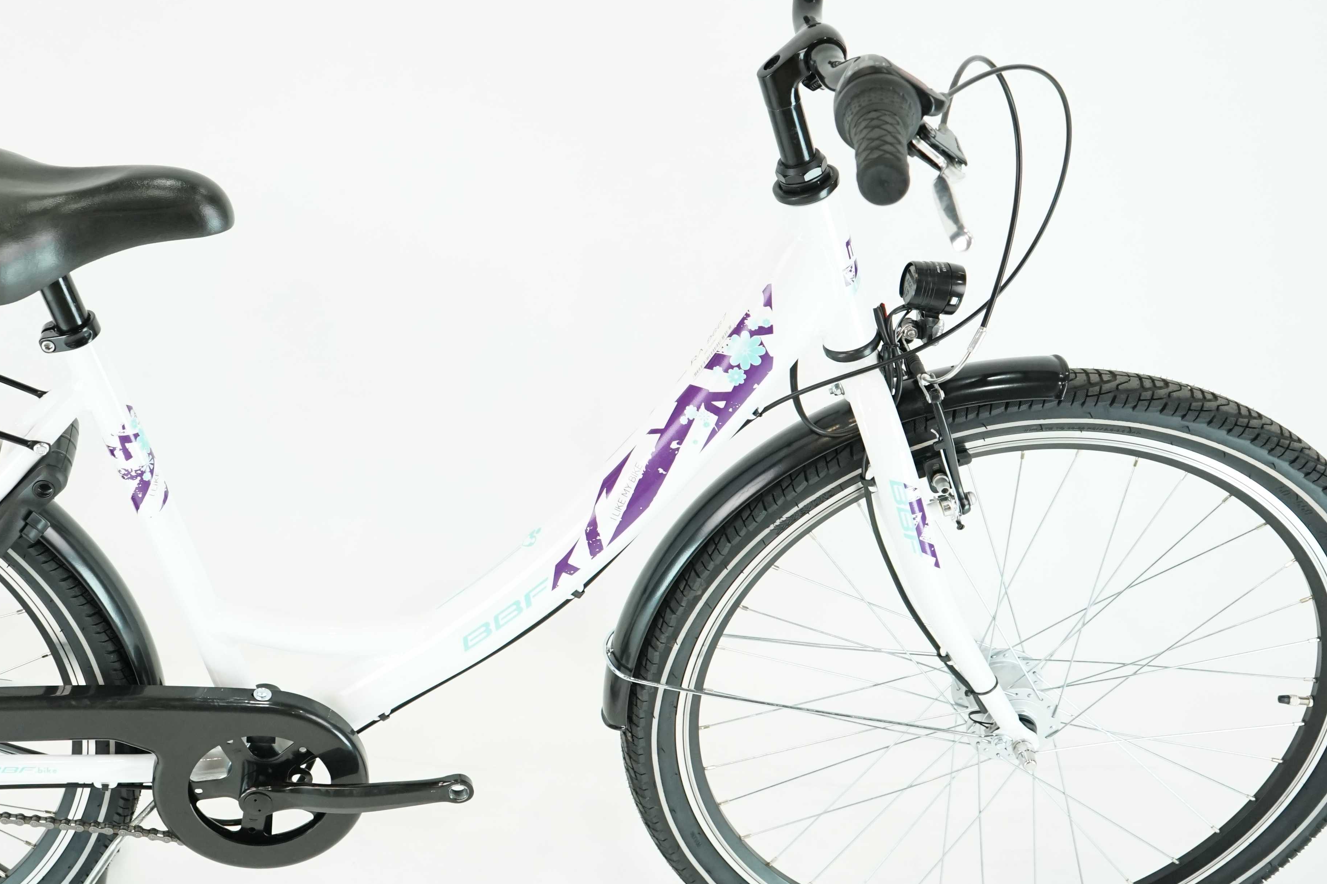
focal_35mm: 54
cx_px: 374
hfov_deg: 36.2
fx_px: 1990
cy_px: 412
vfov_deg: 25.0
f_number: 5
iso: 1600
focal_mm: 33
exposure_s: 1/200
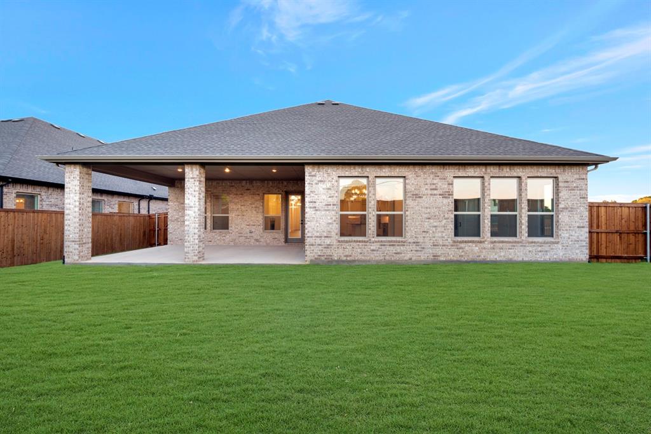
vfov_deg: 81.2
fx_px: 253
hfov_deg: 104.3
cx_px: 326
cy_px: 217
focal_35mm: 14
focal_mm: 14
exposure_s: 1/15
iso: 100
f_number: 9
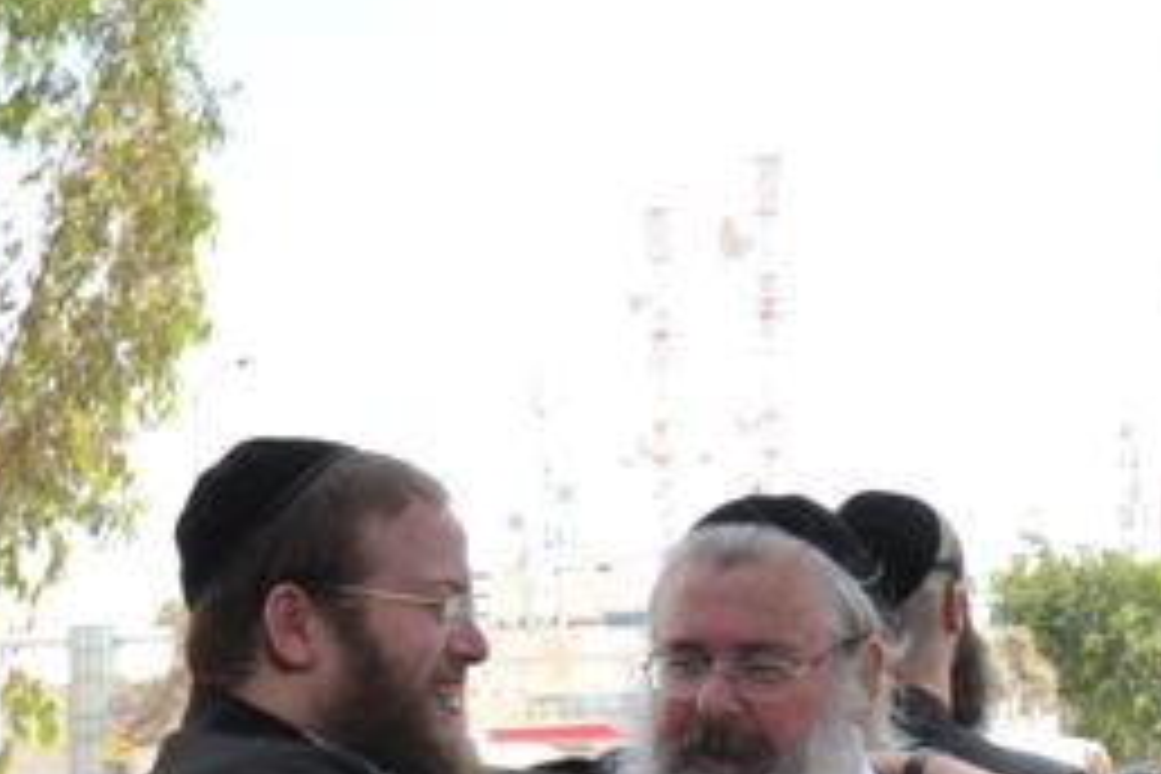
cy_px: 918
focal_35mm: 131
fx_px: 4224
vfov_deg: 10.3
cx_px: 1228
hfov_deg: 15.3
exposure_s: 1/200
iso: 200
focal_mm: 22
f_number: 7.1
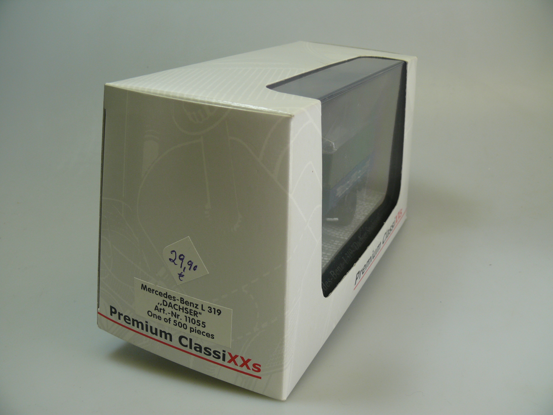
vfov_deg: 40.7
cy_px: 208
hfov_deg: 52.6
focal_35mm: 35
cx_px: 276
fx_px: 559
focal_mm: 7.4
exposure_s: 1/100
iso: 100
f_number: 4
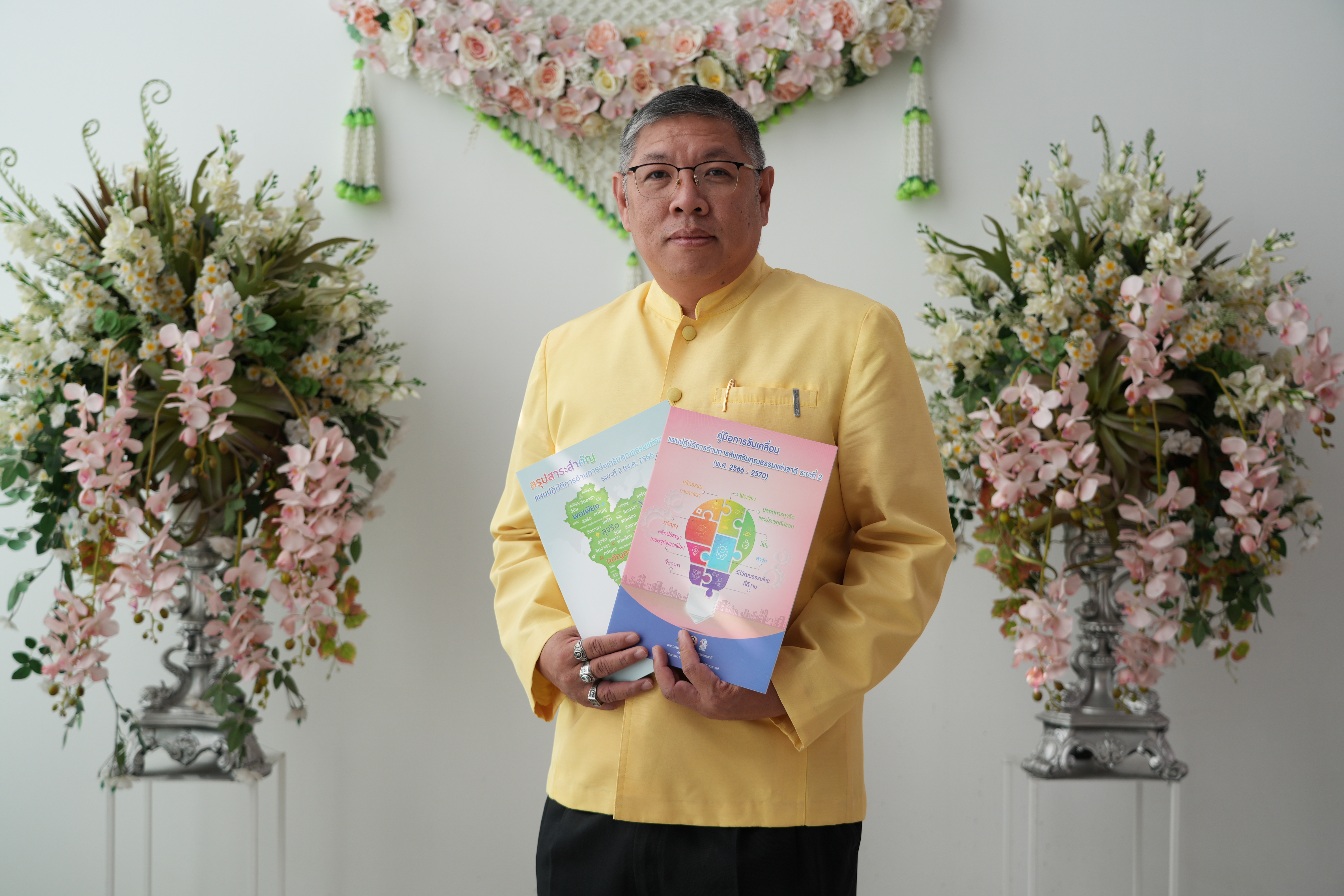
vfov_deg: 29.9
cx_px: 672
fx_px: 1680
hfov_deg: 43.6
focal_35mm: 45
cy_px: 448
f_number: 4
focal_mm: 45
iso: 125
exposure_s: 1/50
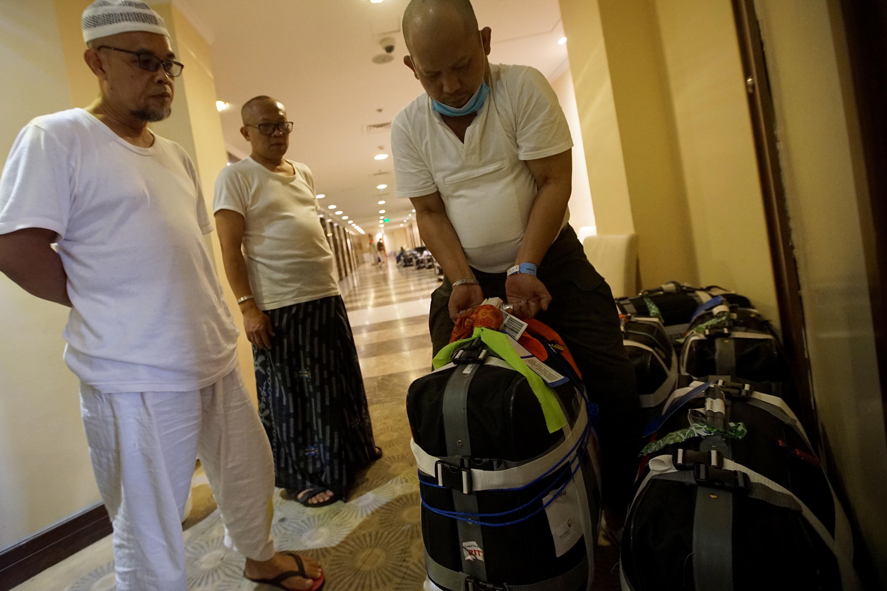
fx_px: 419
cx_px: 425
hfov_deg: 93.2
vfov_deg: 70.4
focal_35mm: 17
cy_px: 278
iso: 4000
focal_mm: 16
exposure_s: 1/60
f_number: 2.8
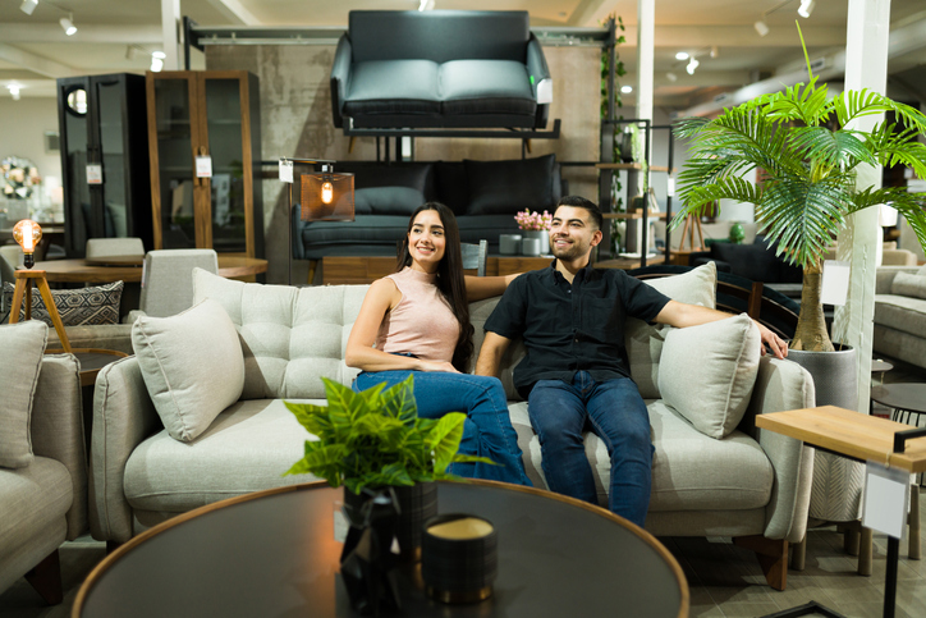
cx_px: 463
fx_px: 900
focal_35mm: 35
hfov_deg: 54.4
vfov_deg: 37.9
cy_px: 309
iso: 500
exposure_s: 1/160
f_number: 1.8
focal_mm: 35
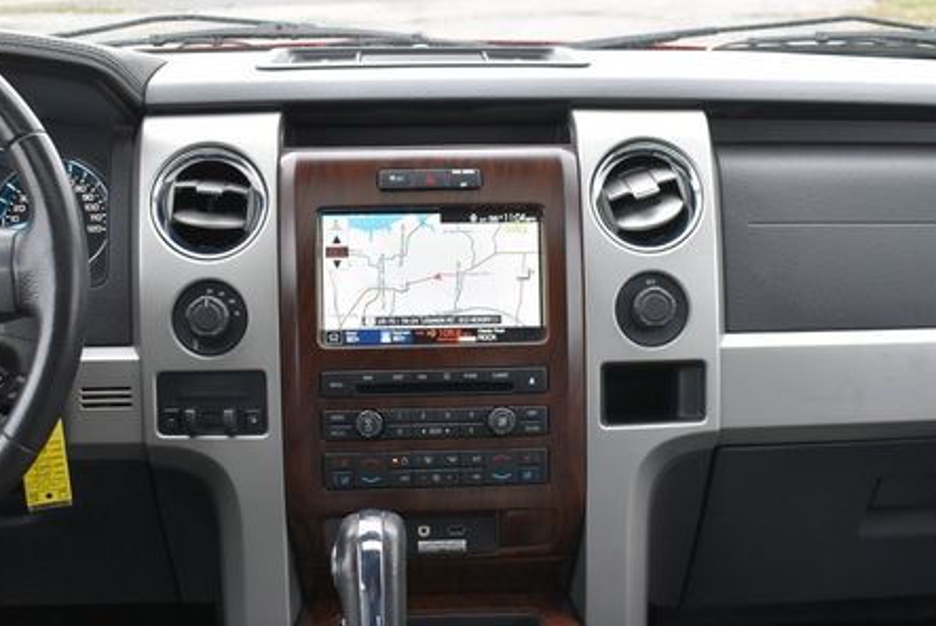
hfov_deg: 38.2
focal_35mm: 52
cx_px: 494
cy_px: 367
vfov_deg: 26.0
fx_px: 1353
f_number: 4
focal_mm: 24
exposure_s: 1/200
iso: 800
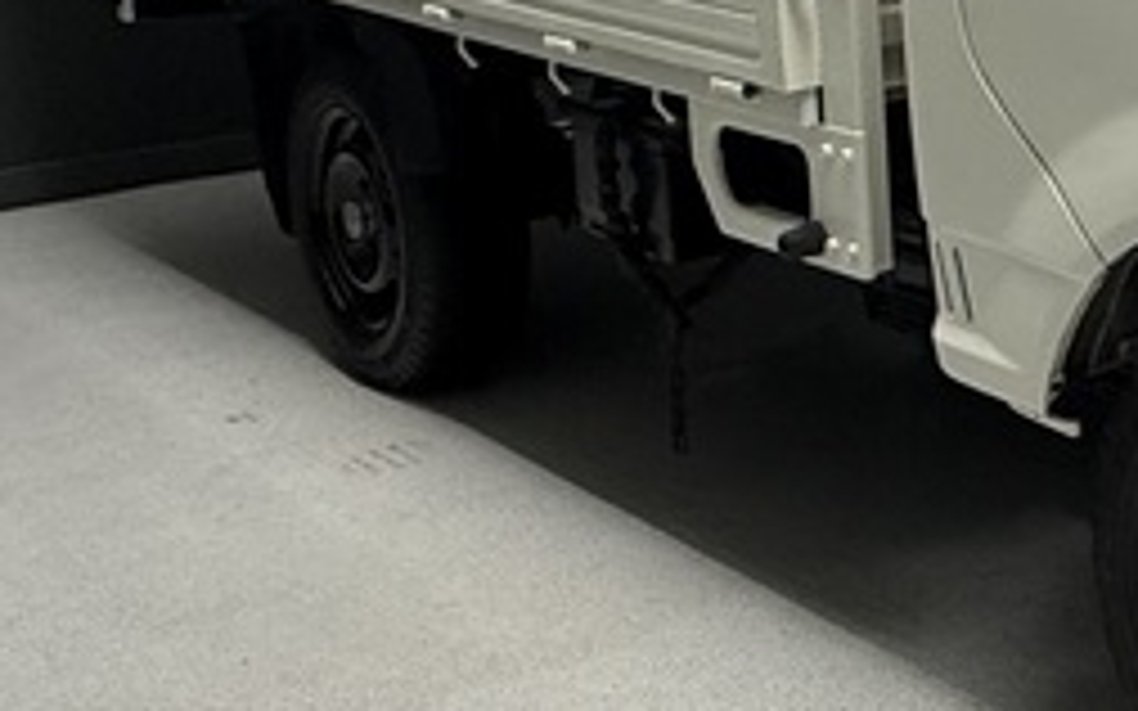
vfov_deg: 20.9
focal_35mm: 60
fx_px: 1860
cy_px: 4
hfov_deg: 27.4
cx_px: 1543
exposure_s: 1/100
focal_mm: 2.22
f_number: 2.2
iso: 320
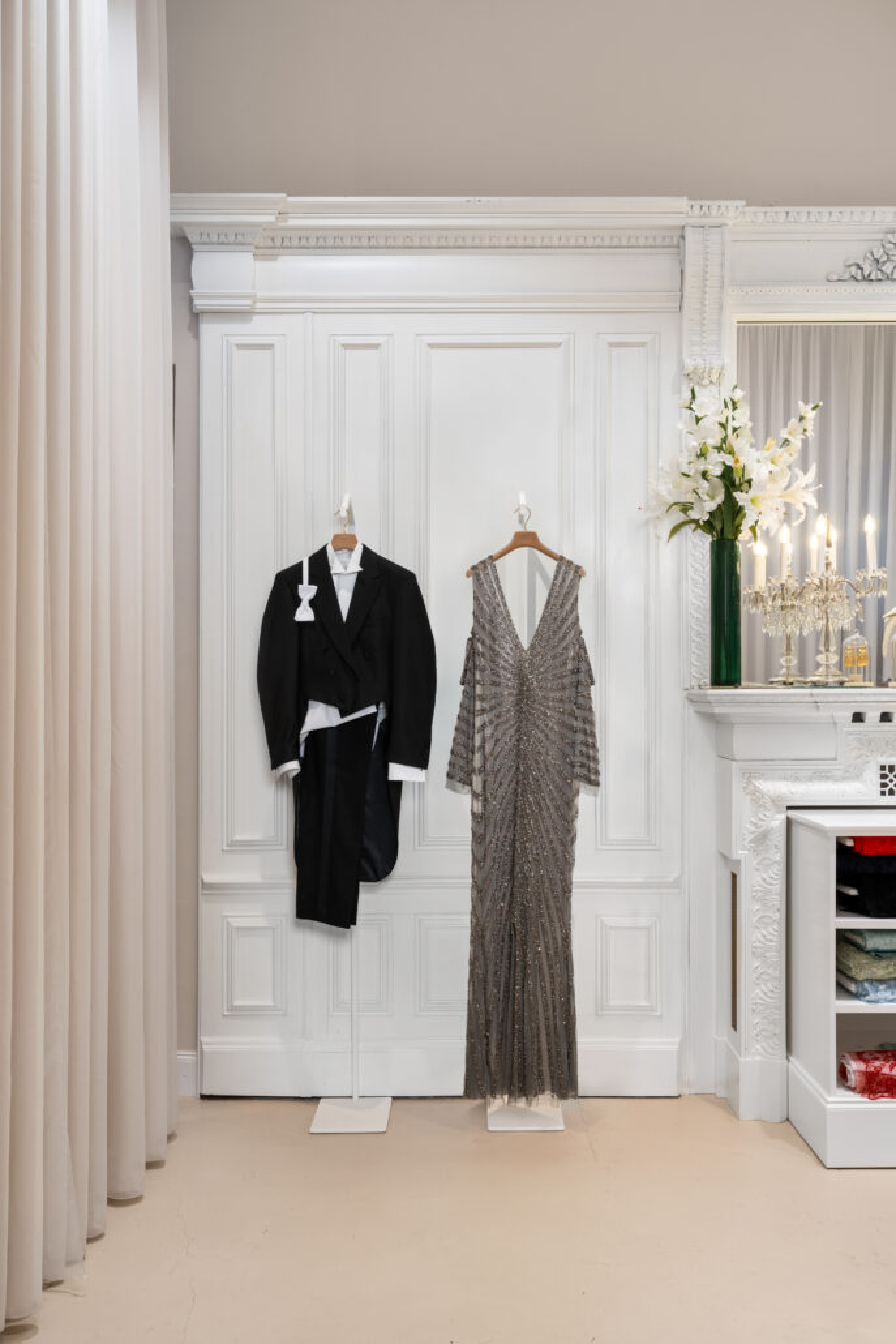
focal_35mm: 31
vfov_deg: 60.3
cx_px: 448
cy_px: 672
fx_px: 1157
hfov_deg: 42.3
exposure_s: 1/13
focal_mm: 31
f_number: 8
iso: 200
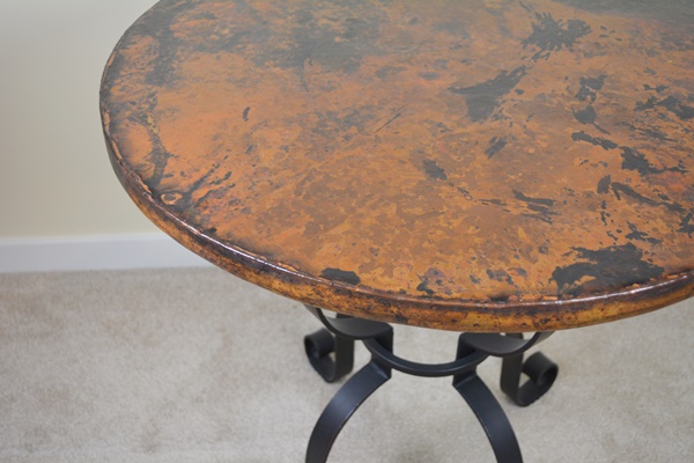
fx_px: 839
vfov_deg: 30.8
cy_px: 232
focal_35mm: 44
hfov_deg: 45.0
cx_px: 347
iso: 640
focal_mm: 29
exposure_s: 1/60
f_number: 4.5
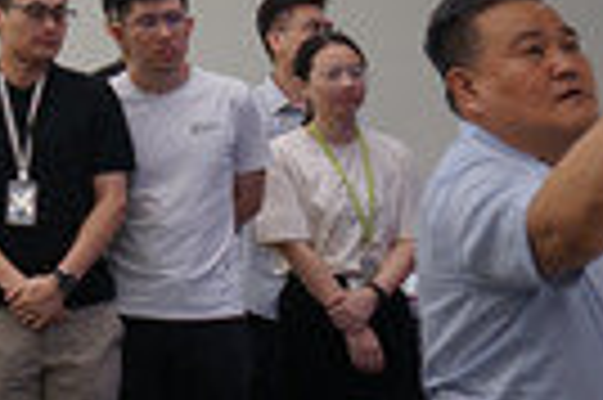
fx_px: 2727
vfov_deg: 8.3
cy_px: -99
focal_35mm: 163
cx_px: -662
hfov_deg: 11.2
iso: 320
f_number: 5.6
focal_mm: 35
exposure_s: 1/30
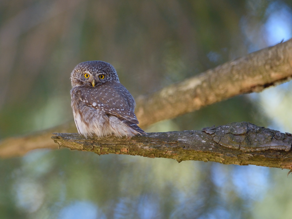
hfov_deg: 4.0
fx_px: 4133
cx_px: 110
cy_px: 99
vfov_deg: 3.0
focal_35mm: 490
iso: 1250
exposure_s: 1/250
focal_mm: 400
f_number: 5.6
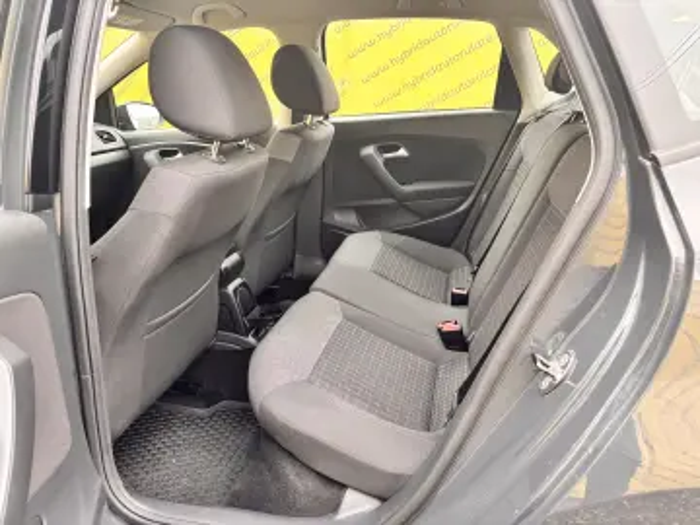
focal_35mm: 26
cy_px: 262
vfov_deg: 53.1
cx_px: 350
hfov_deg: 67.3
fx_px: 526
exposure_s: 1/60
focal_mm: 5.96
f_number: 1.6
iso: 200
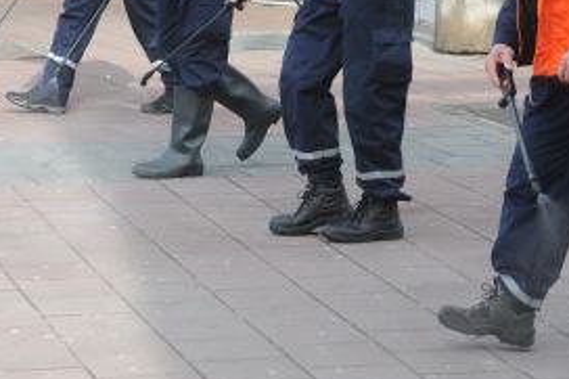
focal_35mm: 171
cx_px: 295
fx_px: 2701
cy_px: 38
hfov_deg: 12.0
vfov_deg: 8.0
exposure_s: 1/640
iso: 640
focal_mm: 50
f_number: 7.1
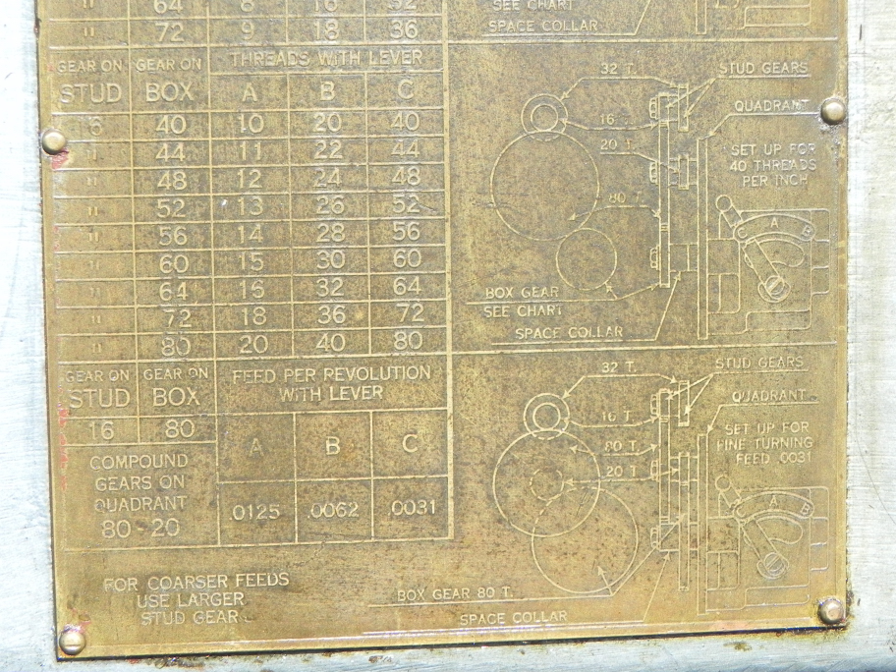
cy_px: 336
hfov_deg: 20.7
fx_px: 2459
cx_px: 448
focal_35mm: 95
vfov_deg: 15.6
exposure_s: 1/204
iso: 160
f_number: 5.6
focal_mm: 16.9
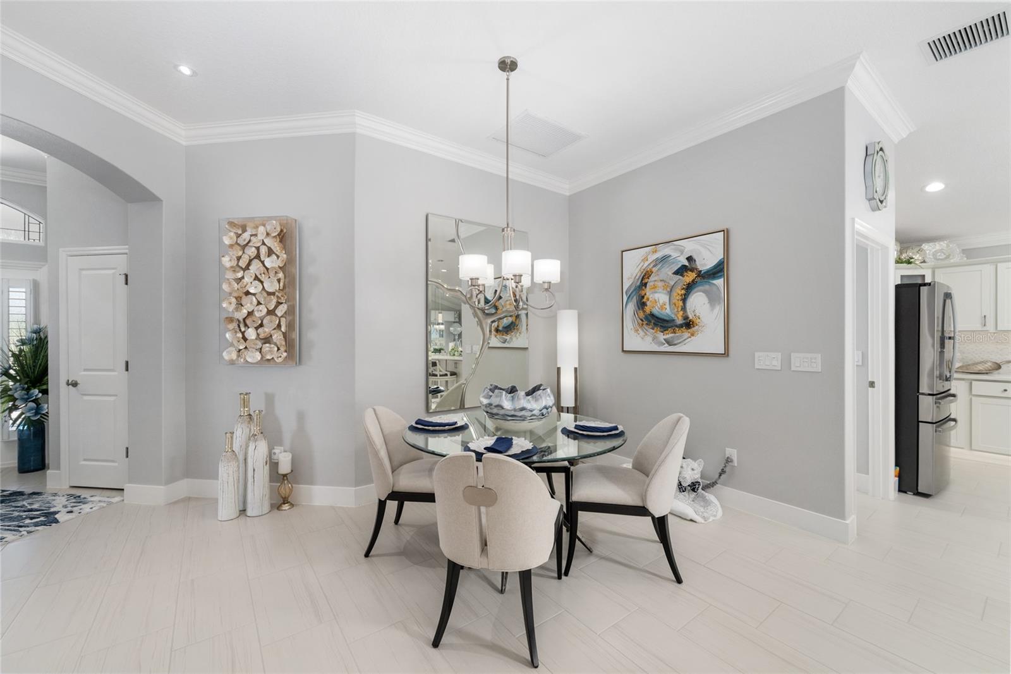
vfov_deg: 81.2
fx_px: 393
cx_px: 506
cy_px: 337
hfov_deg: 104.3
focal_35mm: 14
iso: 500
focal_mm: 14
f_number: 8
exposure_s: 1/25
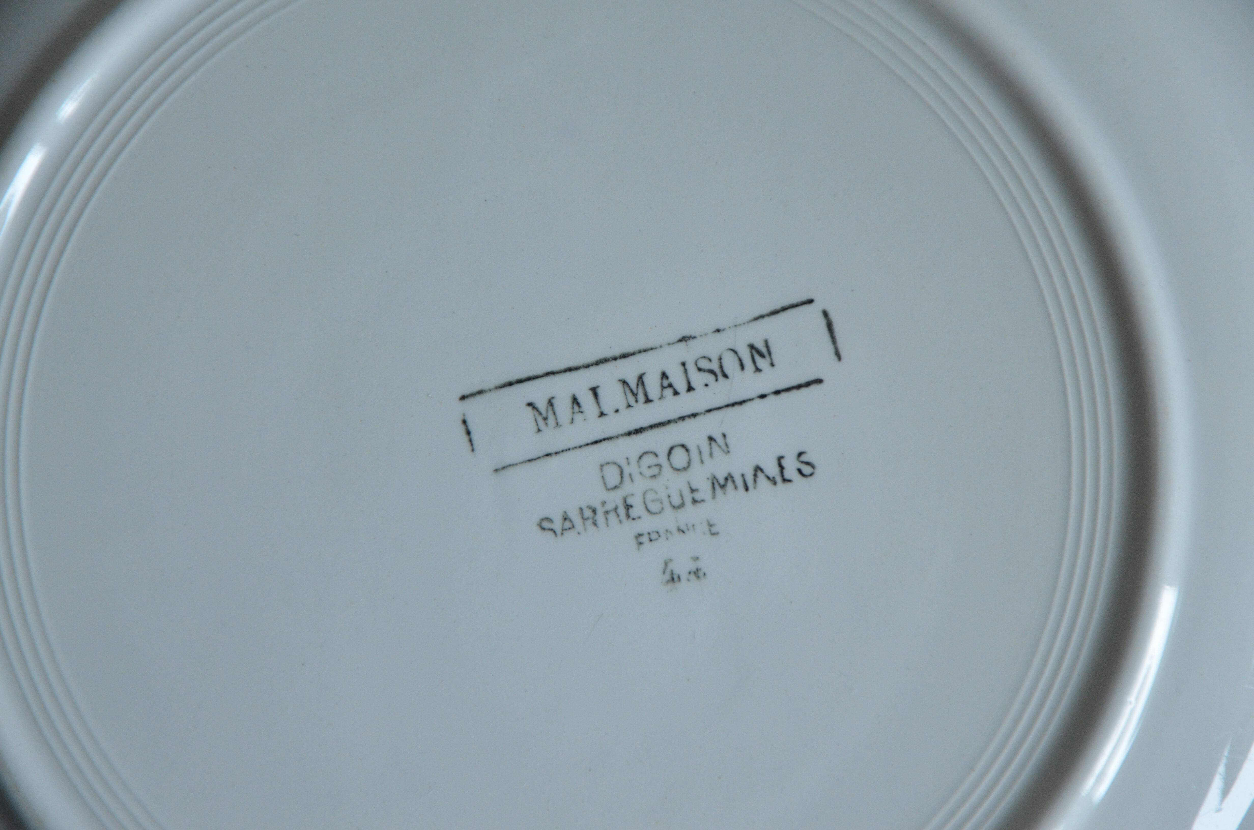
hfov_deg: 13.1
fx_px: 5475
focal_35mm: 158
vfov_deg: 8.7
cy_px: 415
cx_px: 627
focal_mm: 105
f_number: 5.6
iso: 900
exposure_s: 1/125
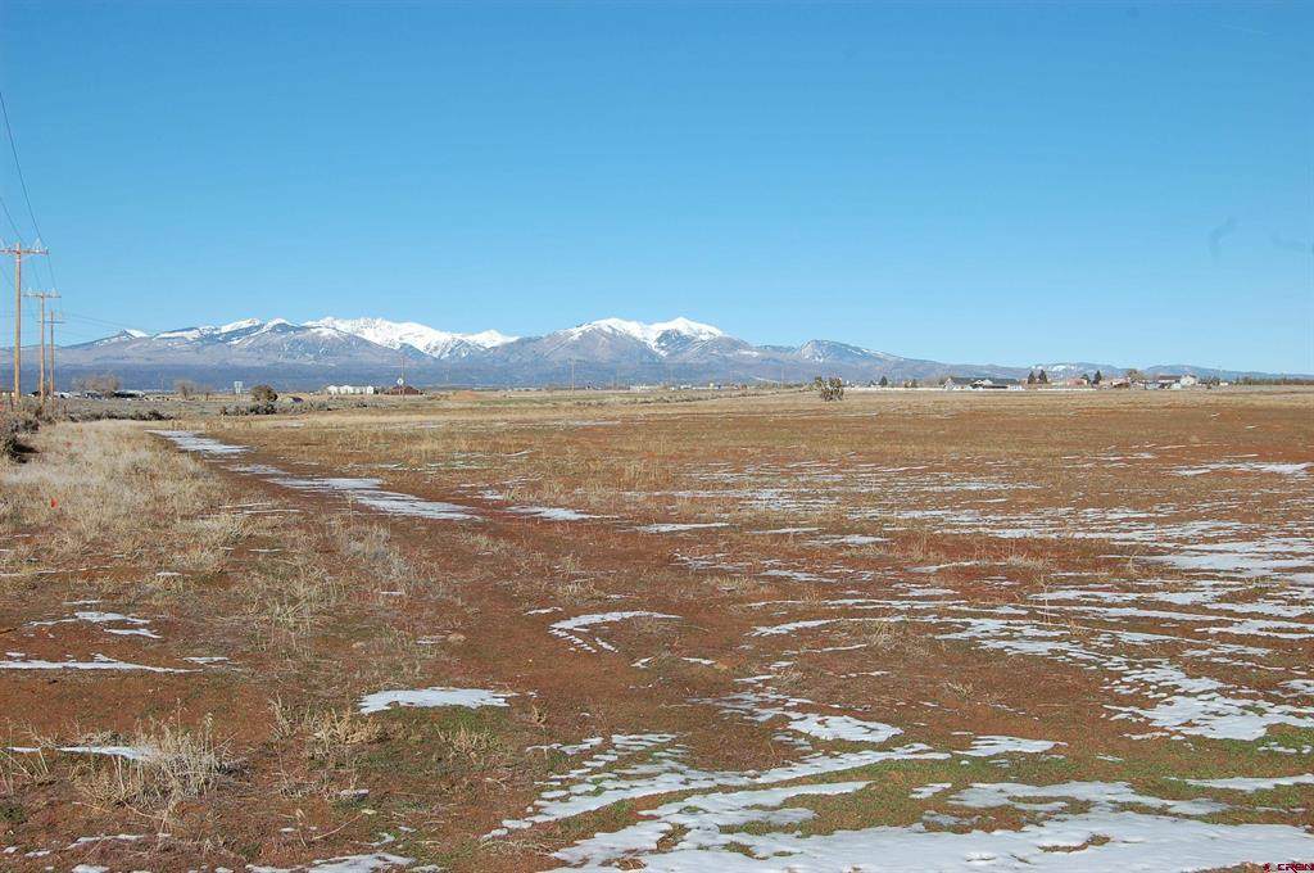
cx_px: 657
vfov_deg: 28.0
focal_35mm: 48
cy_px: 436
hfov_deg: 41.2
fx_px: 1750
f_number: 10
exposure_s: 1/320
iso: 200
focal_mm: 32
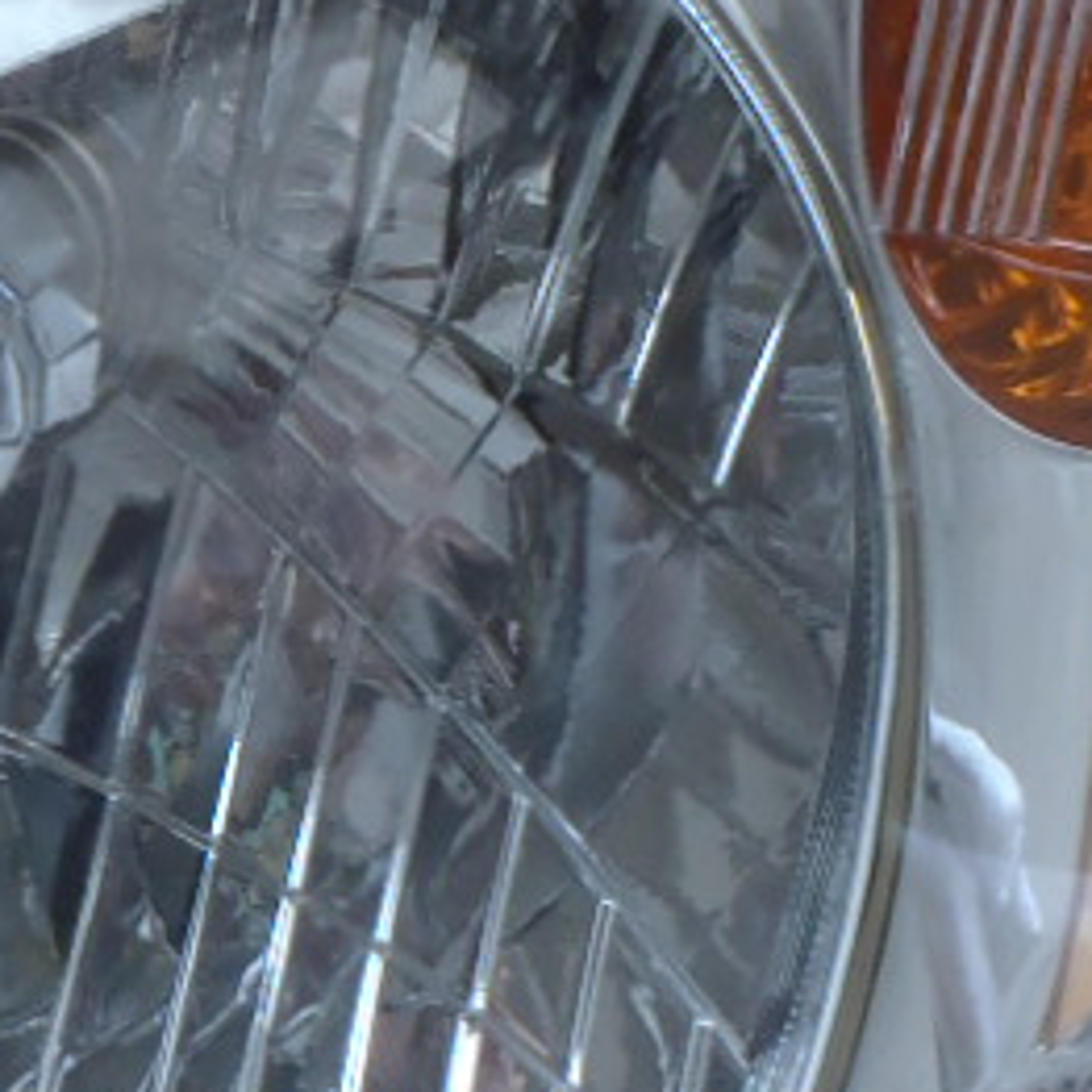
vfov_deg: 14.4
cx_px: -404
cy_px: 488
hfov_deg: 13.8
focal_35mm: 121
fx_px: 4319
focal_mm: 5
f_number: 3.9
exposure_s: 1/8
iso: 160
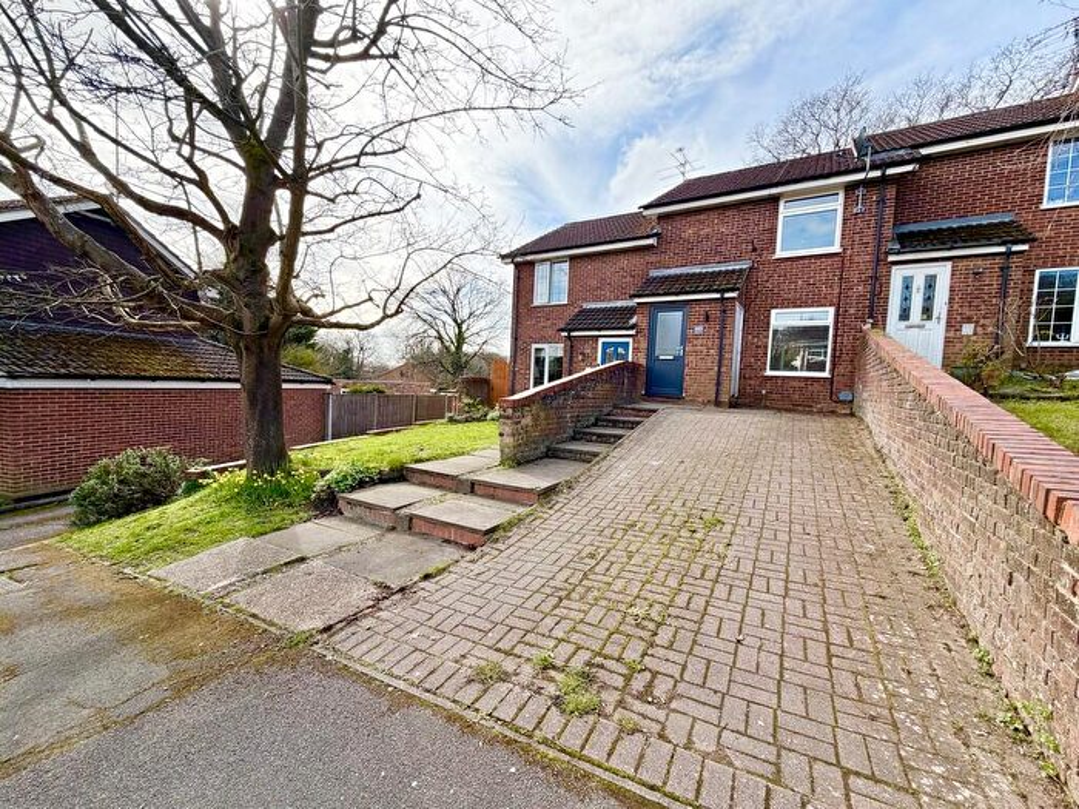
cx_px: 540
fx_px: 436
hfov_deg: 102.1
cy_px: 404
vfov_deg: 85.7
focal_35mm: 14
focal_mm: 2.22
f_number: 2.2
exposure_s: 1/770
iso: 32
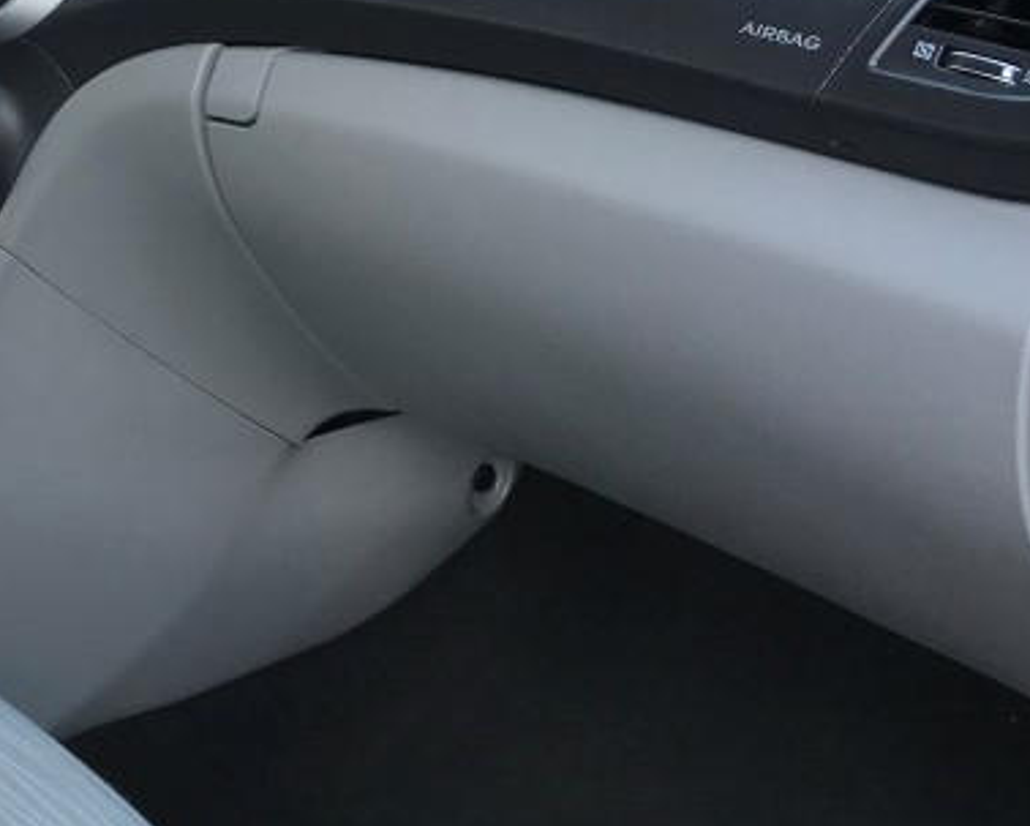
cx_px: -71
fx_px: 2258
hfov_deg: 24.2
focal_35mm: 74
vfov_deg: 20.0
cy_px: -19
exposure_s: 1/183
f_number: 1.8
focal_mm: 3.99
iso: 20
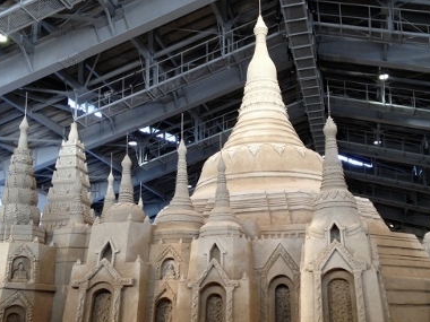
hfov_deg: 41.2
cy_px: 202
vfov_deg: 31.4
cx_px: 218
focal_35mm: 46
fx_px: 571
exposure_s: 1/24
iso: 50
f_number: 2.4
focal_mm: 4.28
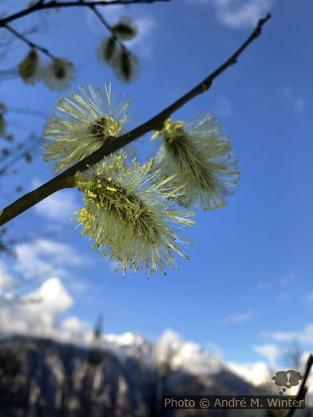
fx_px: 338
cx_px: 156
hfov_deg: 49.7
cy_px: 208
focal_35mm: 28
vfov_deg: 63.5
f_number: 1.8
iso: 32
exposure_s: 1/1156
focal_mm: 4
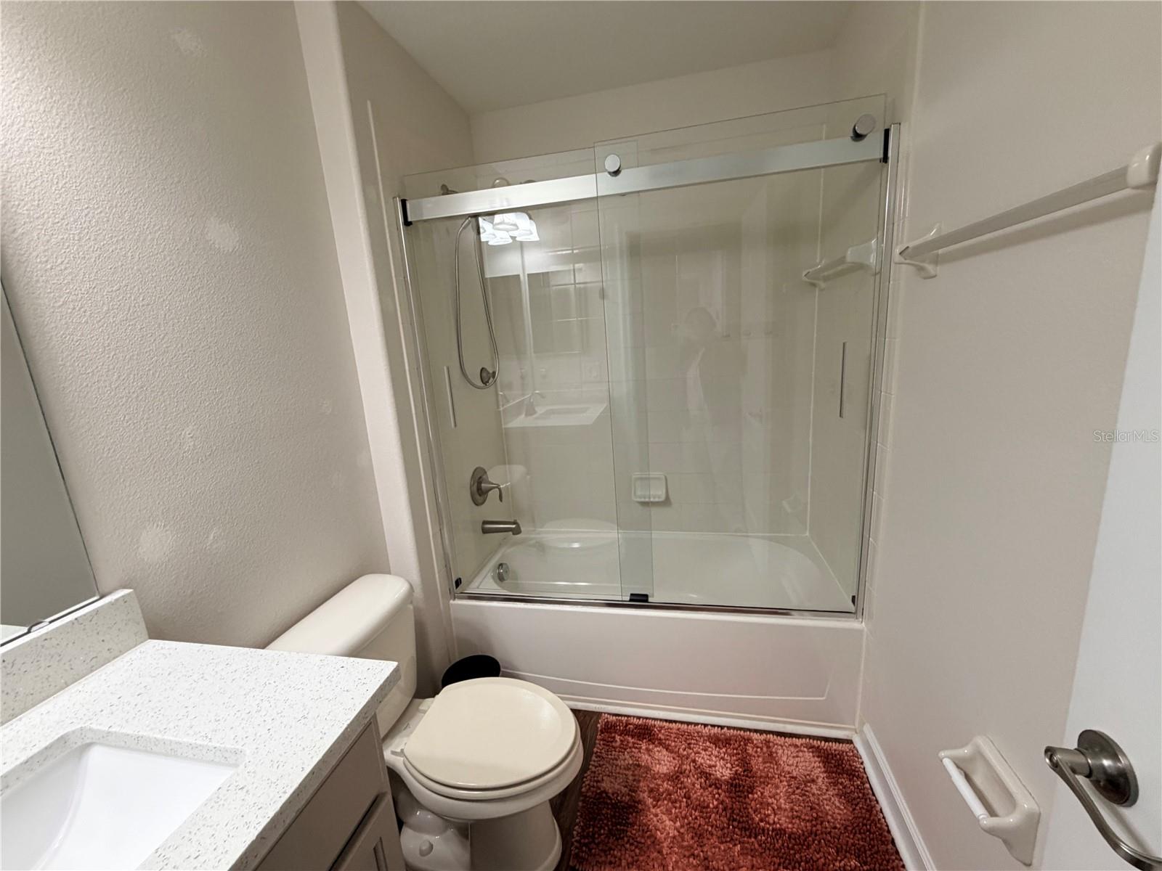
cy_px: 436
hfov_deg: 102.1
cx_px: 581
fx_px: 470
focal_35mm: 14
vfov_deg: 85.7
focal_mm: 2.22
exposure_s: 1/120
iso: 320
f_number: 2.2
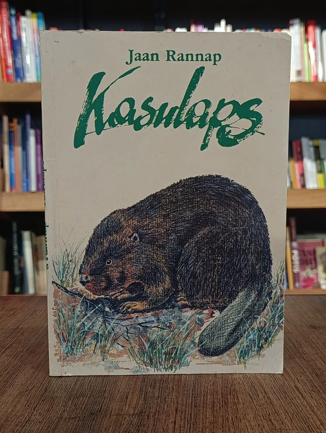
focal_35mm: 43
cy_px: 216
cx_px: 163
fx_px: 538
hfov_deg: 33.7
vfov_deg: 43.8
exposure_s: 1/100
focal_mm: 6.11
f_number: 1.65
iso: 487
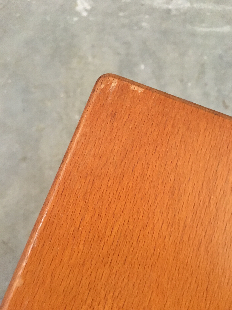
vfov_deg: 61.7
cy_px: 155
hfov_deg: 48.2
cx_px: 116
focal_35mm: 29
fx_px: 259
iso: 320
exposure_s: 1/17
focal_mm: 4.15
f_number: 2.2
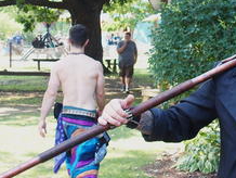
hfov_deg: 19.9
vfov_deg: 15.6
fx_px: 648
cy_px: 66
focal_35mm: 95
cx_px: 242
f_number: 2.8
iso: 100
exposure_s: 1/100
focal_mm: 9.8
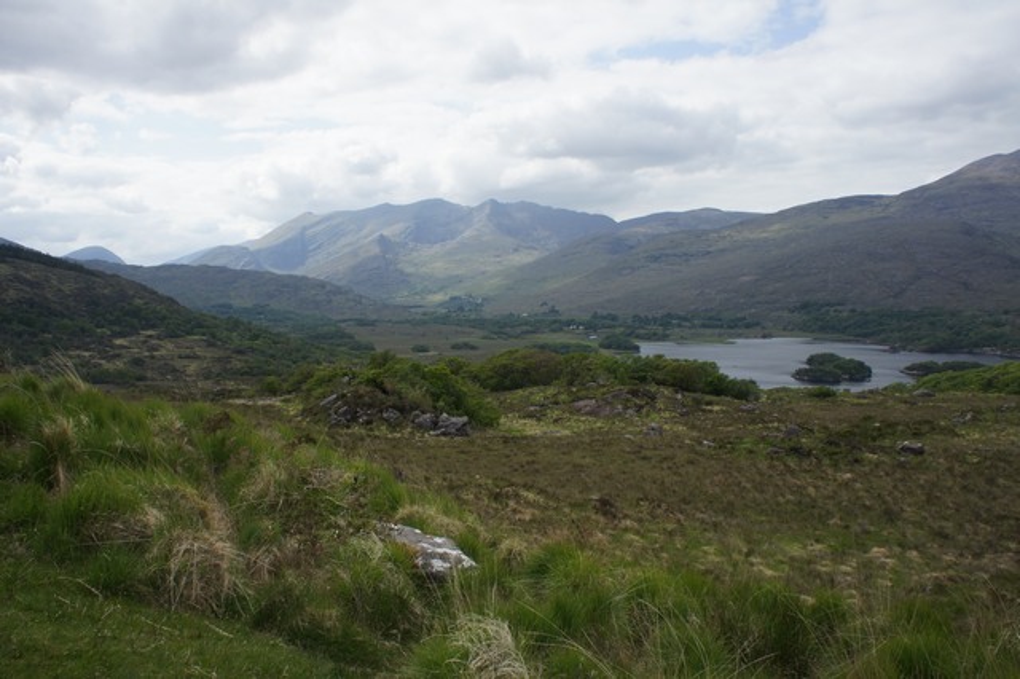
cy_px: 340
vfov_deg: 47.9
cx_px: 510
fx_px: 765
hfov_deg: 67.4
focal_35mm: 27
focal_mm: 18
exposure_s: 1/125
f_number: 14
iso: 200
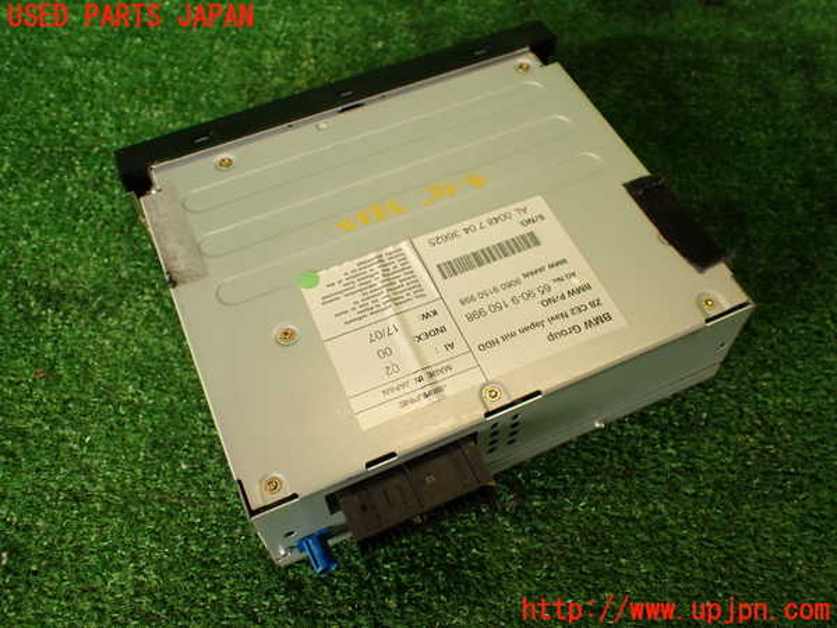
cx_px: 418
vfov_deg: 44.2
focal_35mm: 32
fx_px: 774
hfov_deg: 56.8
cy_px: 314
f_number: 2.4
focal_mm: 5.79
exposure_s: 1/60
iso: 100
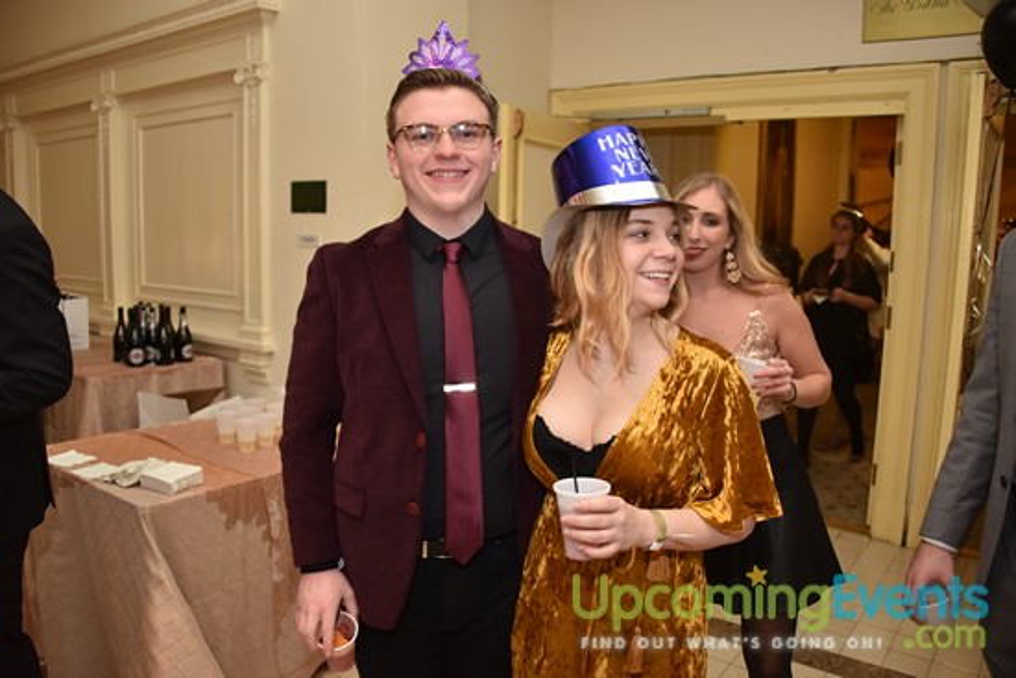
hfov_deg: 65.5
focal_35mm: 28
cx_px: 508
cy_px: 339
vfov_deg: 46.4
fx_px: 790
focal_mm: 28
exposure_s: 1/60
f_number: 3.5
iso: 1600
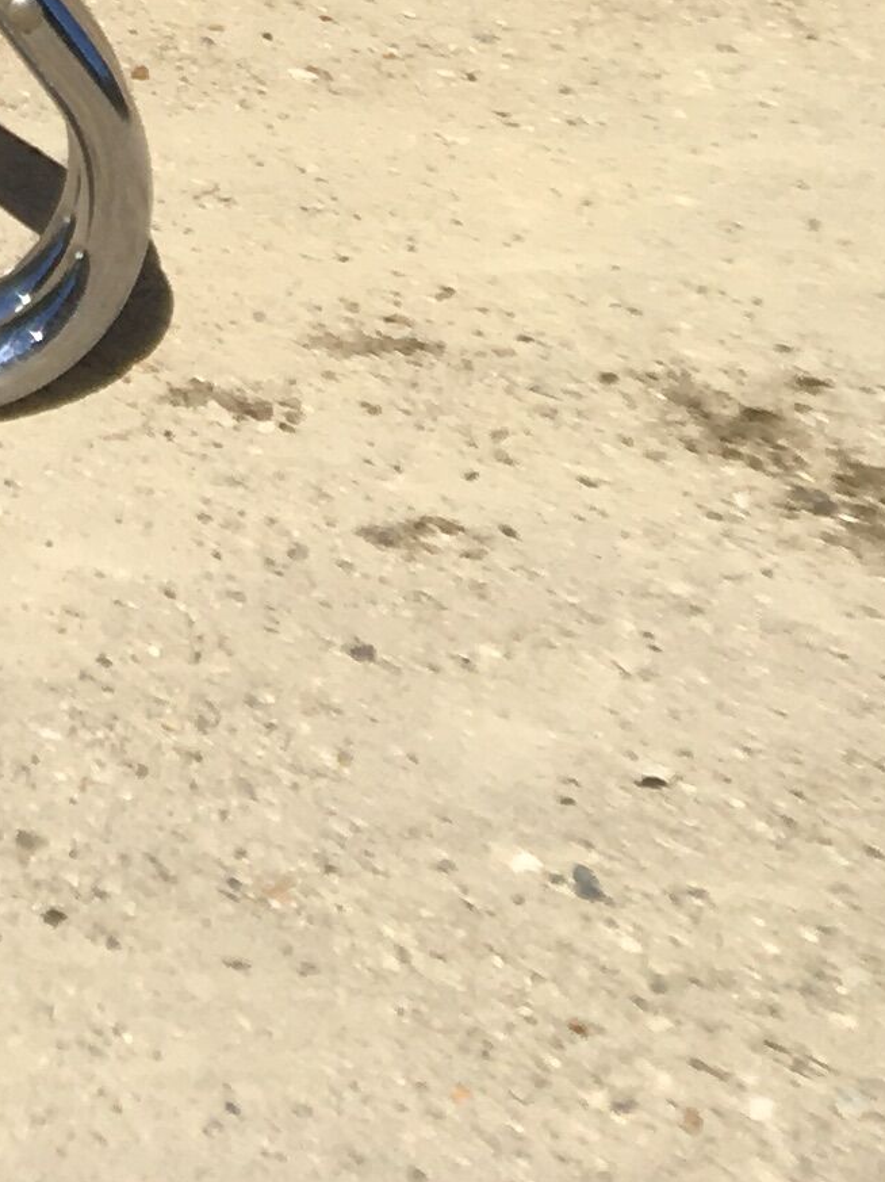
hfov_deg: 10.5
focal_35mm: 134
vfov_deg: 12.4
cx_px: -624
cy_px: -1437
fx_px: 4571
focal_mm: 4.15
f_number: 2.2
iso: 25
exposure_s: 1/2481
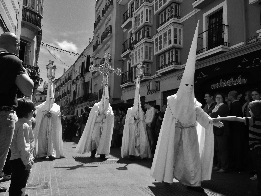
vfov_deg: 46.8
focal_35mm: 30
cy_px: 98
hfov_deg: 60.0
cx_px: 130
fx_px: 226
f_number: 3.5
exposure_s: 1/947
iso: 160
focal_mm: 5.4
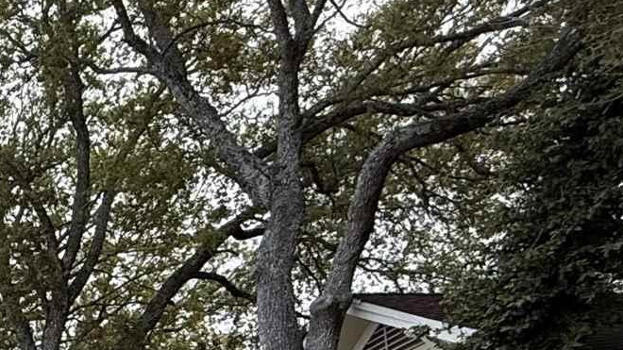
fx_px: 1173
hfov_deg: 21.4
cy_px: 644
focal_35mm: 71
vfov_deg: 14.7
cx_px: -452
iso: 50
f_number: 2.2
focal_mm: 2.22
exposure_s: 1/1145
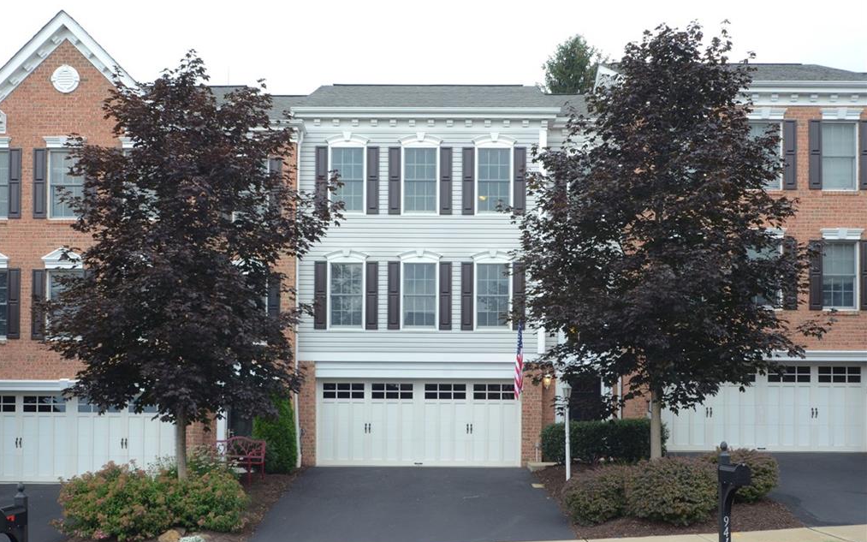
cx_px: 430
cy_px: 280
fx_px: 874
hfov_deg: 52.8
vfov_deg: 34.4
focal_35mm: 37
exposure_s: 1/200
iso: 800
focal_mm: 24
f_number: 10
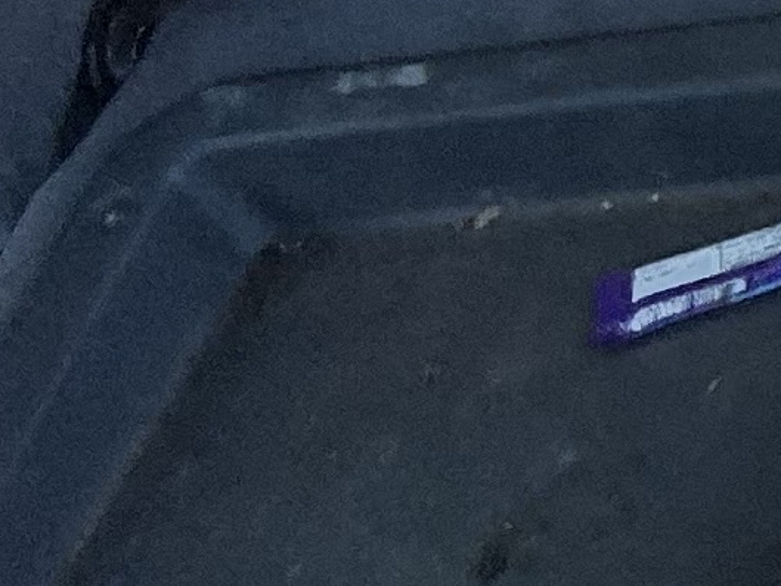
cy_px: 50
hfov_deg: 7.8
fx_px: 4468
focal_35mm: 198
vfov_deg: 7.5
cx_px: 2770
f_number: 1.5
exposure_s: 1/1295
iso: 50
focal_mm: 5.7
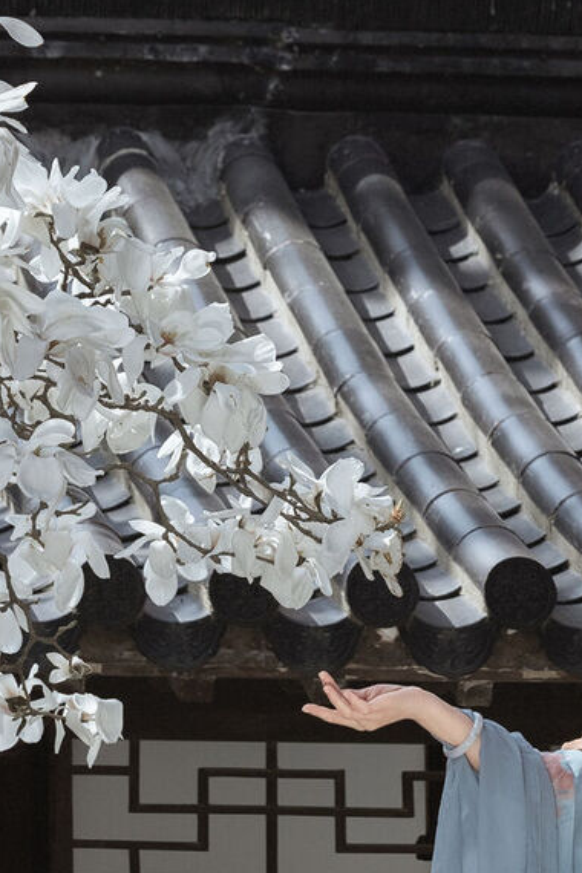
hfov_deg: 4.7
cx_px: 482
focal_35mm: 290
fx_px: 7032
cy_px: 195
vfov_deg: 7.1
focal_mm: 105
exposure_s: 1/200
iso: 100
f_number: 7.1
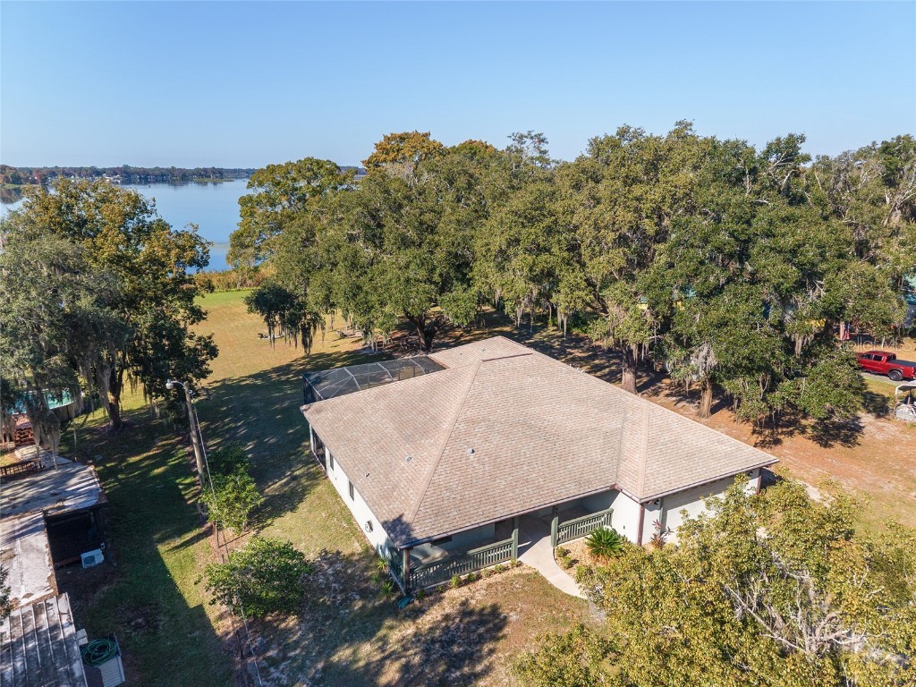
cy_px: 344
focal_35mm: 24
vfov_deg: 56.8
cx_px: 458
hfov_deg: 71.6
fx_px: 635
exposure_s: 1/2500
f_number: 1.8
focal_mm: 8.67
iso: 170
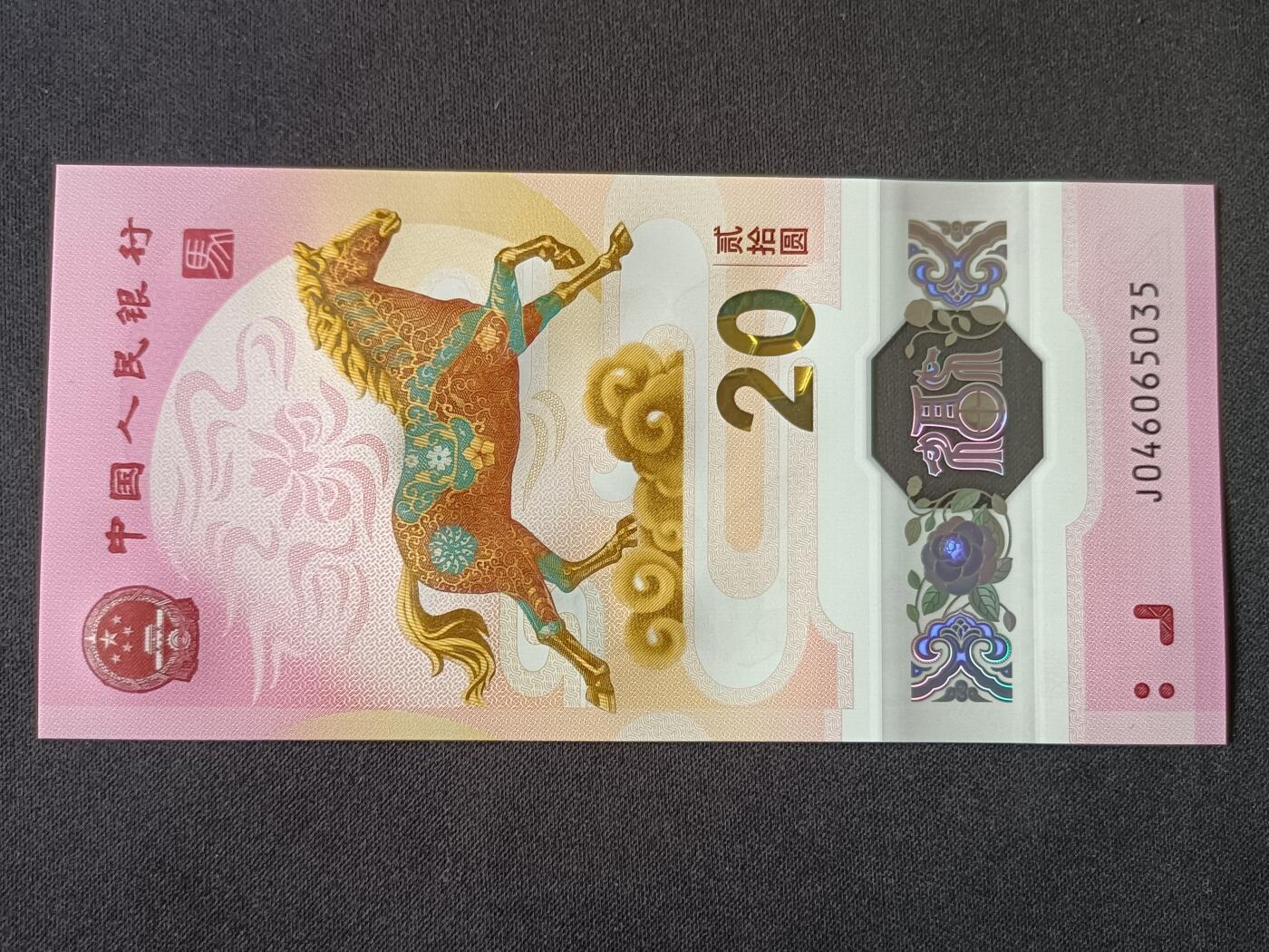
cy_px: 476
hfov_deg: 58.4
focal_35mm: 31
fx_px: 1136
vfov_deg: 45.4
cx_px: 634
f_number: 1.8
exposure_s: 1/33.3
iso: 1001
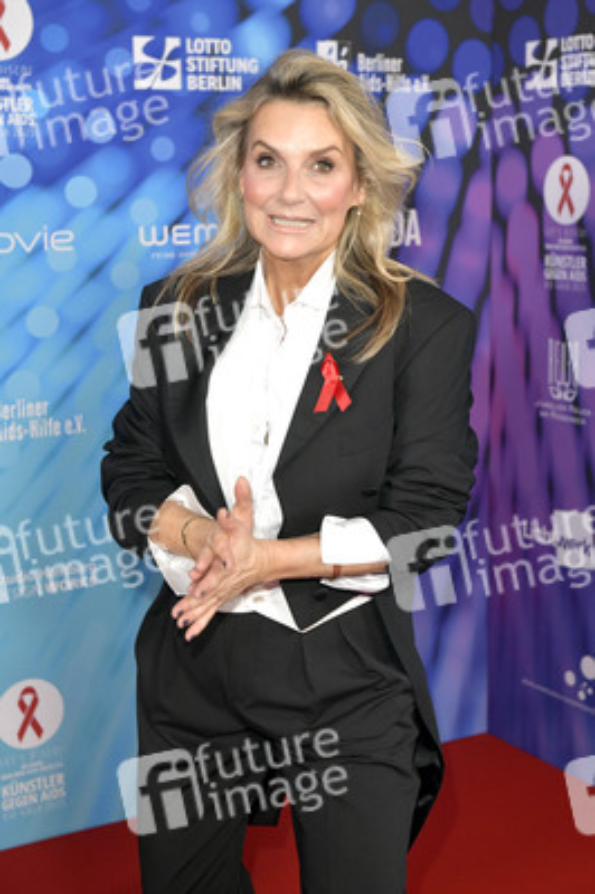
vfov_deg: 36.3
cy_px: 447
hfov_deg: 24.6
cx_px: 298
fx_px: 1366
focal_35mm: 55
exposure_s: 1/250
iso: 1600
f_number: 5.6
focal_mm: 55
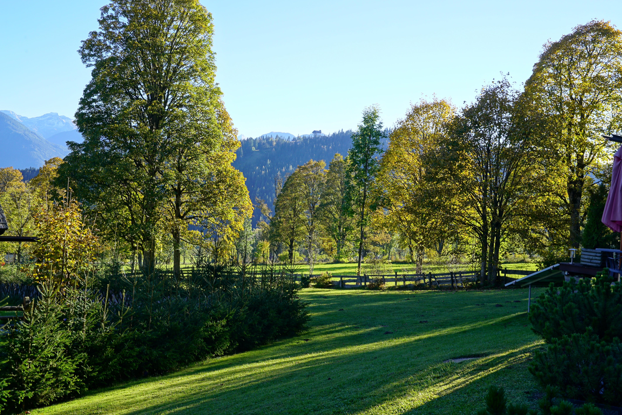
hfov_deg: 47.4
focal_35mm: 41
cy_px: 208
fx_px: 709
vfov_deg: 32.7
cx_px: 311
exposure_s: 1/40
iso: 200
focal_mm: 41
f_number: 14
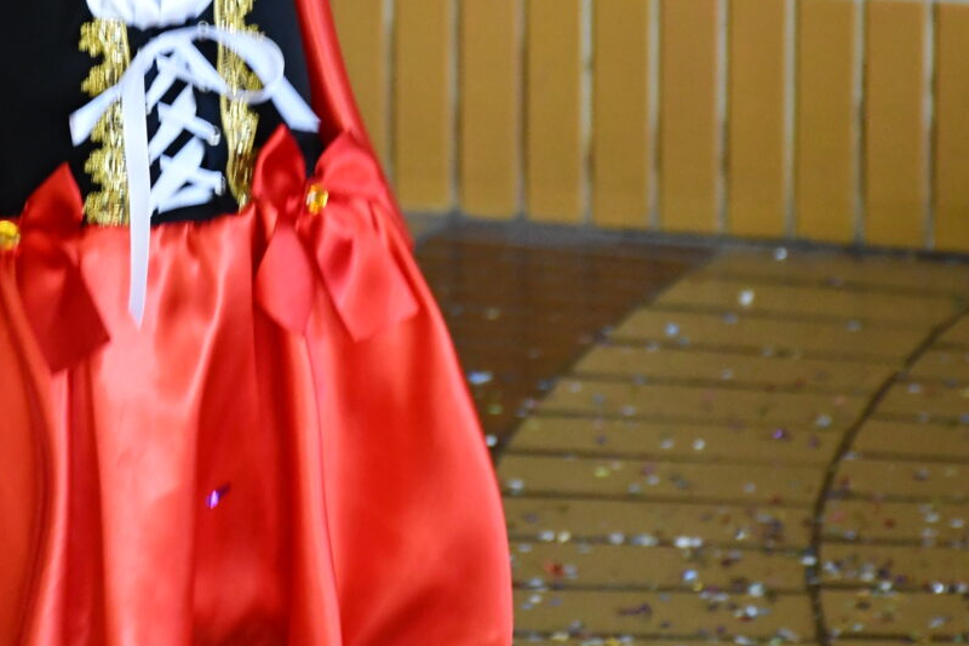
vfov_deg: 4.8
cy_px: 63
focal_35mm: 288
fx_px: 7750
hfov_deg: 7.1
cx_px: 176
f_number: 5.3
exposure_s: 1/250
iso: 2500
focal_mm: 80
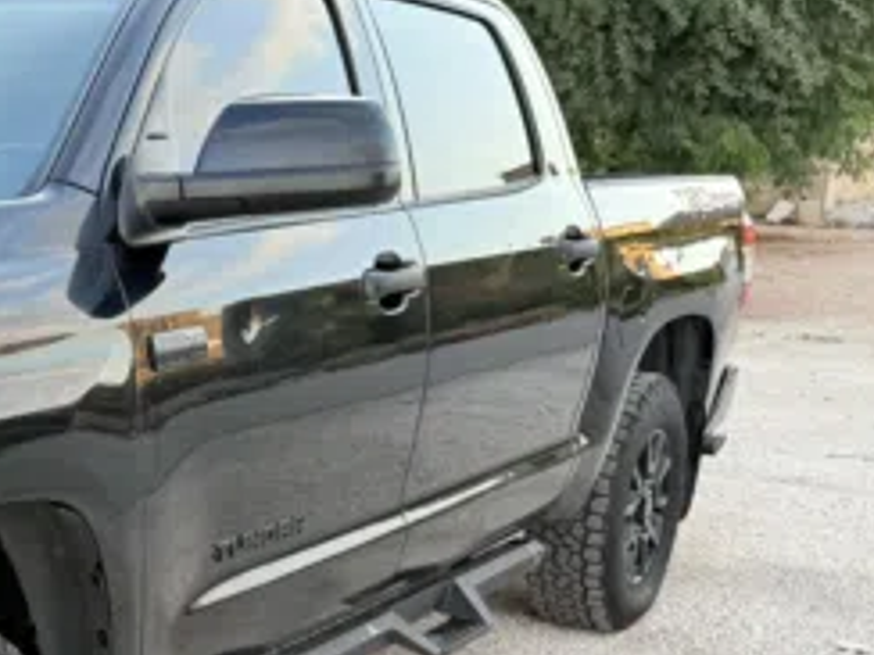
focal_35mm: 63
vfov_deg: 22.9
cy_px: 530
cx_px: -208
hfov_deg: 26.8
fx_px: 1591
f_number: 1.78
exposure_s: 1/428
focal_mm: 6.76
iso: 80
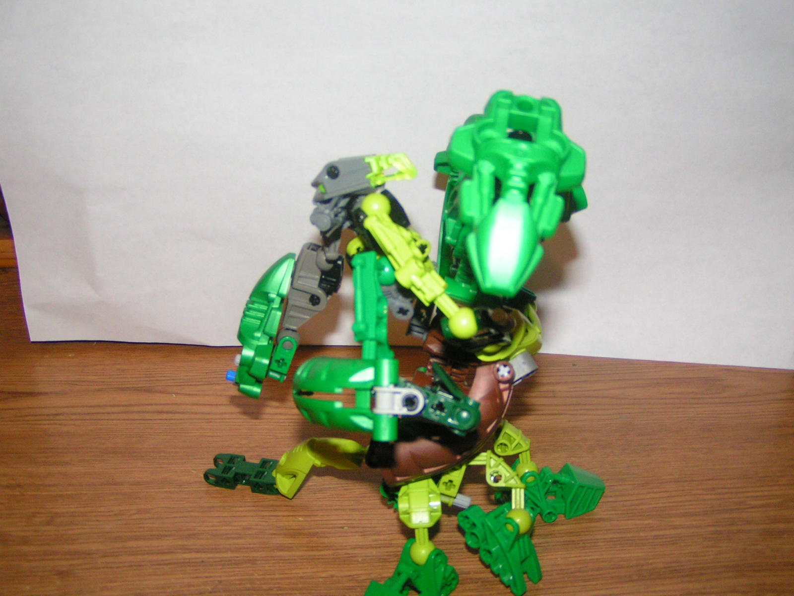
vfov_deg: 37.7
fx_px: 872
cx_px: 397
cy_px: 298
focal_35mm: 38
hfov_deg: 49.0
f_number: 2.8
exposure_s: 1/40
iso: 200
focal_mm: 5.8
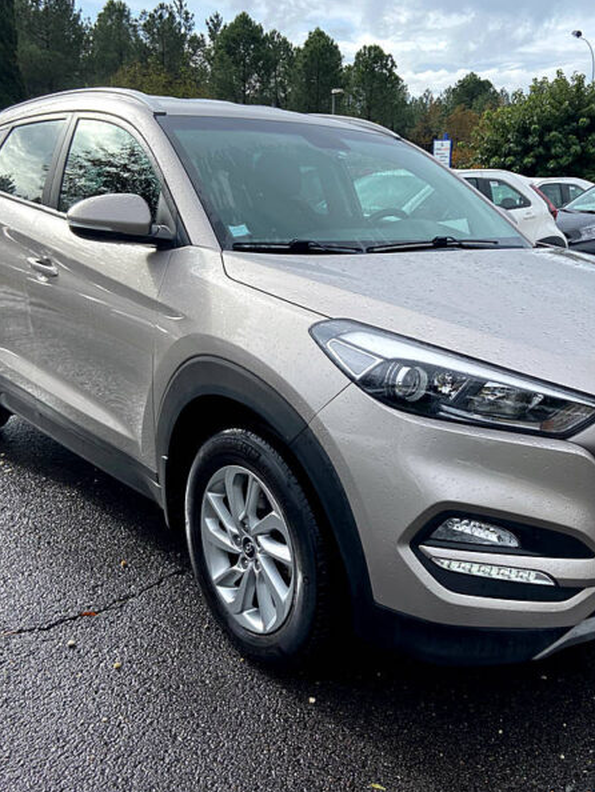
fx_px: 802
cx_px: 372
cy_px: 397
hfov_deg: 40.4
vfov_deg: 52.6
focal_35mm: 35
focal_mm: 4.25
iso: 32
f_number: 1.8
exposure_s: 1/1412
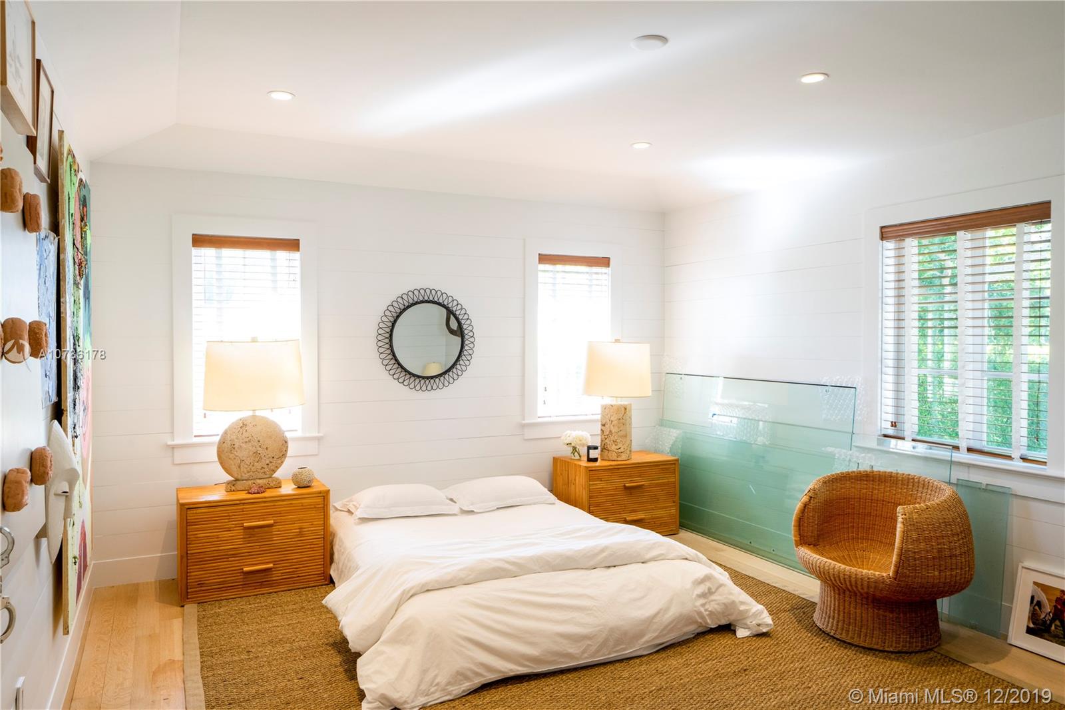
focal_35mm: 24
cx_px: 532
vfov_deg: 53.1
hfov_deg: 73.8
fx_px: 710
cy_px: 355
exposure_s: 1/8
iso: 400
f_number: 11
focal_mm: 24
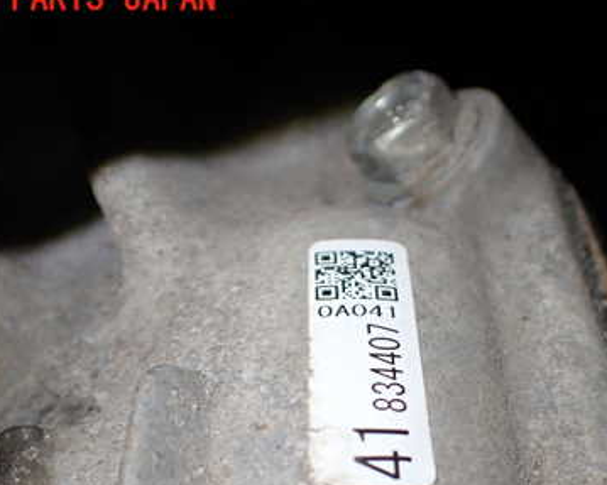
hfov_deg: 37.5
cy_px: 358
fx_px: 880
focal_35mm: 49
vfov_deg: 30.4
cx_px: 416
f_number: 2.3
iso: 250
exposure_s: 1/125
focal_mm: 5.4
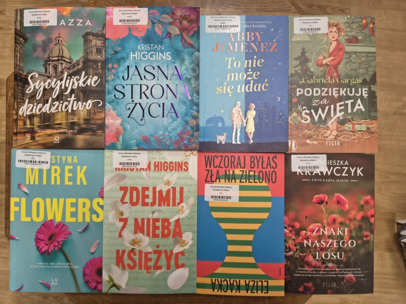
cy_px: 152
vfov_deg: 56.8
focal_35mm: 24
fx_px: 281
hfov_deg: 71.6
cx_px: 203
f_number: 1.8
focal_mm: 5.56
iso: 453
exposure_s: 1/50
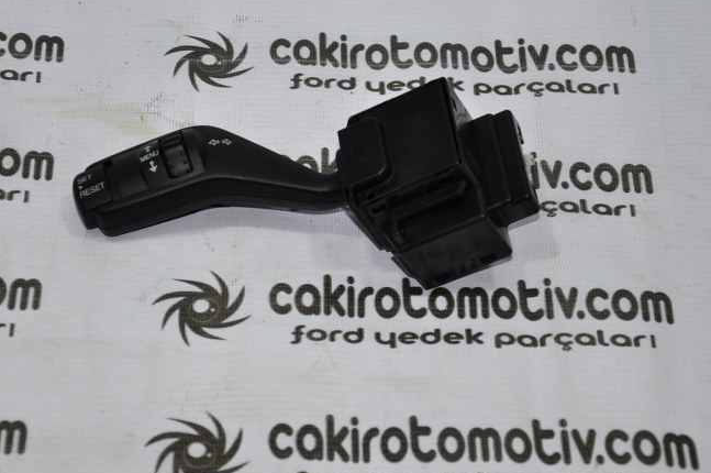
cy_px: 194
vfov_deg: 11.3
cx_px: 300
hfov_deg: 16.9
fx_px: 2387
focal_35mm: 121
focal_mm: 58
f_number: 5
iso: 200
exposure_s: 1/60
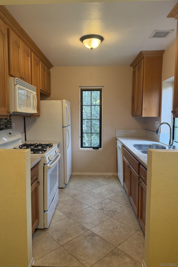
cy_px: 133
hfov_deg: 51.3
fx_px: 185
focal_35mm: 25
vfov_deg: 71.5
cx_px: 87
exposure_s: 1/60
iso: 160
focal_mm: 6.76
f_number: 1.78
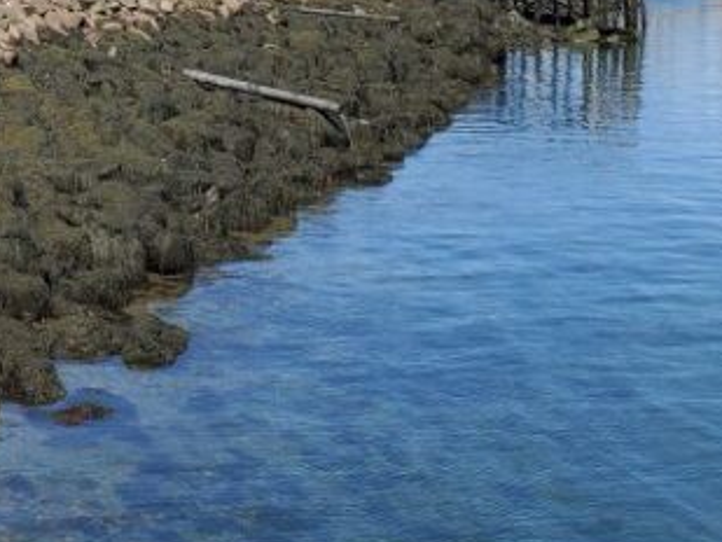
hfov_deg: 22.6
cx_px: -132
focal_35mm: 80
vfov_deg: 17.9
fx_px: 1669
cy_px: -13
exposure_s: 1/1263
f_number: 2.4
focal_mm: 4.3
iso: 50
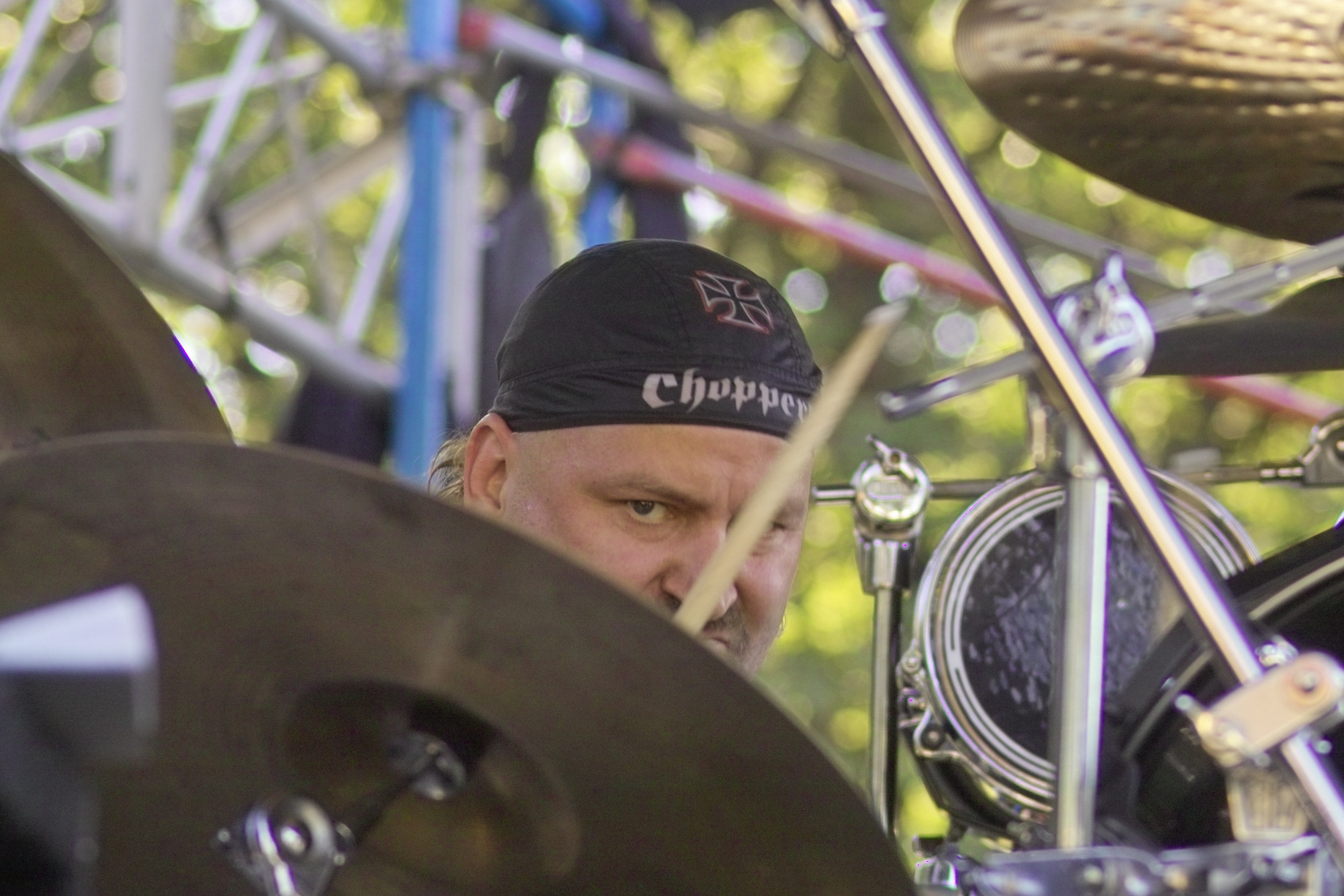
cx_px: 762
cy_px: 582
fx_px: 9147
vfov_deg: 5.6
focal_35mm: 245
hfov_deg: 8.4
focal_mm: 105
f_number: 3.5
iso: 200
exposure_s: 1/125
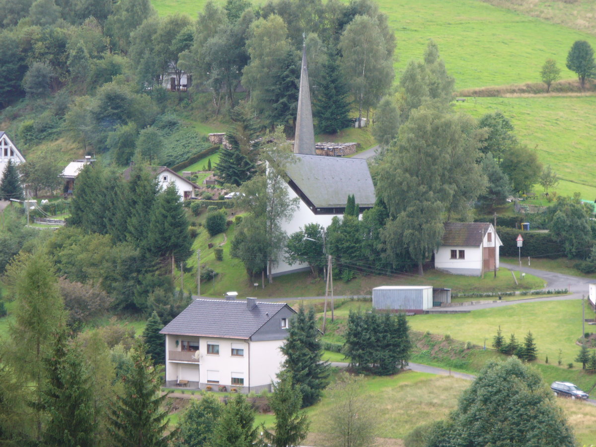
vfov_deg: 7.5
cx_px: 298
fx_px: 3392
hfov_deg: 10.0
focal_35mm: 197
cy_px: 224
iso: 80
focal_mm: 32.5
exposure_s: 1/30
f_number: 4.4
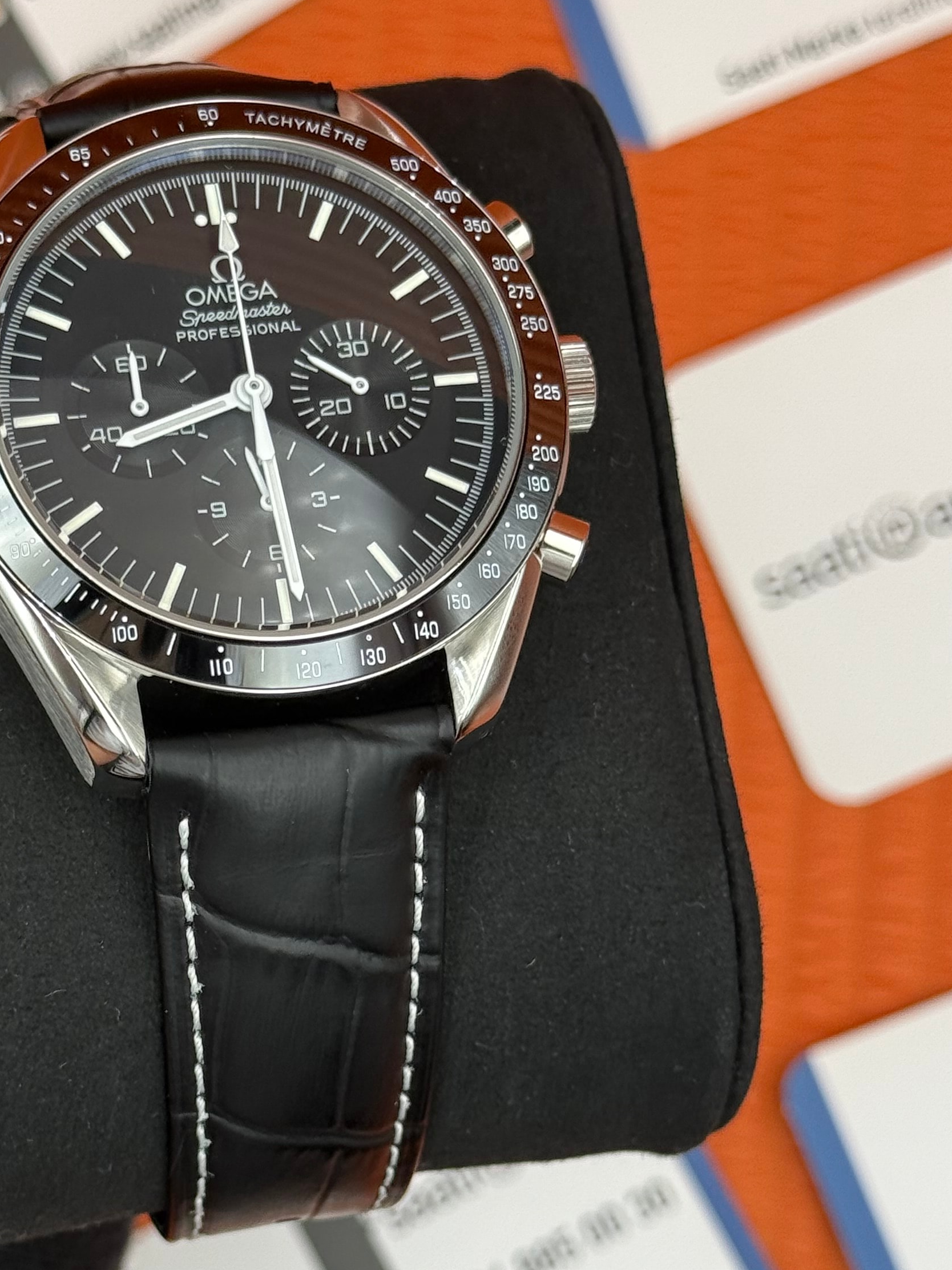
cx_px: 232
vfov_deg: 22.4
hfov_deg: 16.9
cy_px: 809
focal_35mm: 87
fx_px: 3191
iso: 50
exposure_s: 1/122
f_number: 1.78
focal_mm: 6.76
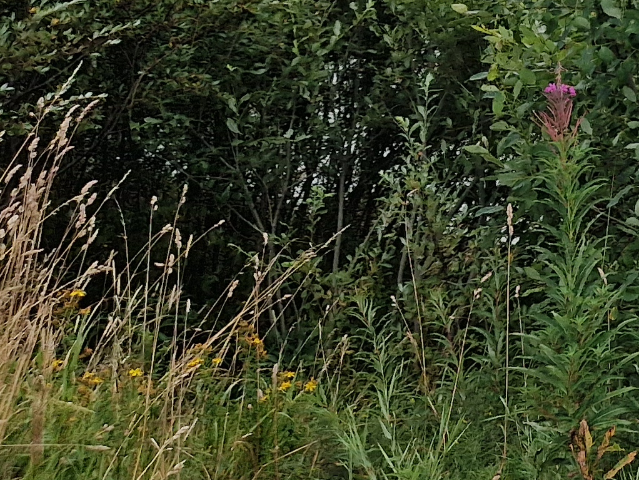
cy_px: -285
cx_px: 1130
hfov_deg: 17.8
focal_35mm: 90
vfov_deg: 15.0
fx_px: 1662
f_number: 1.8
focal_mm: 5.4
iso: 50
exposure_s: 1/654
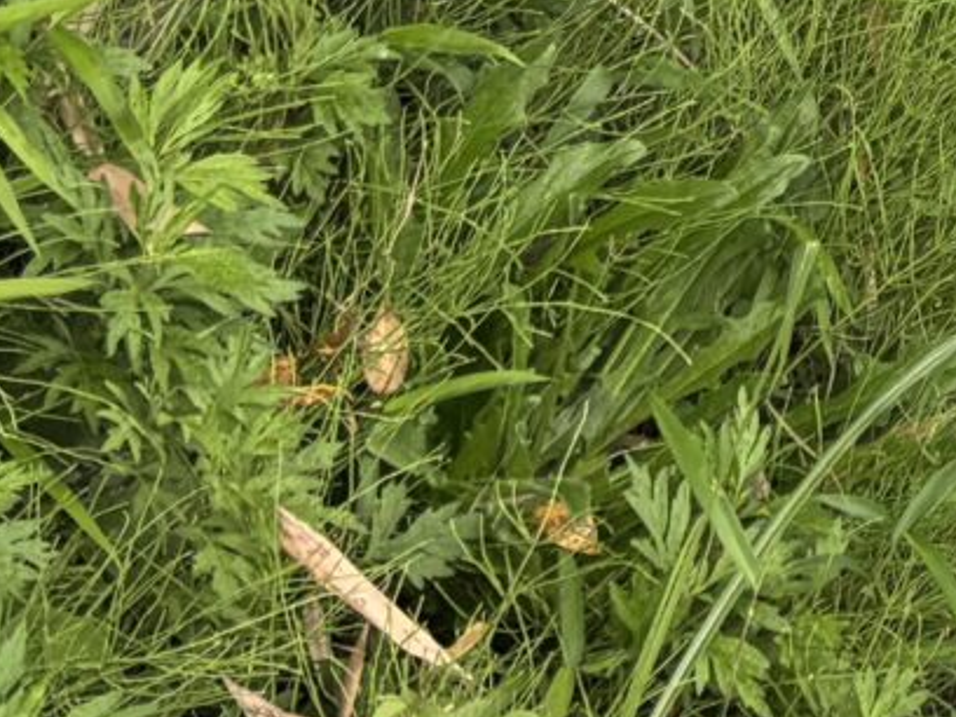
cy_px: -1507
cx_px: 2163
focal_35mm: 163
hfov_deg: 10.7
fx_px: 4502
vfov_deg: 7.8
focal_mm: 5.96
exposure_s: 1/604
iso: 50
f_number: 1.6
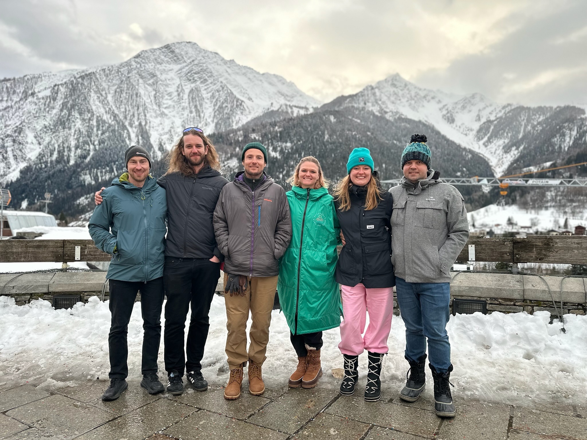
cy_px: 220
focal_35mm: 24
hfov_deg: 71.6
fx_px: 407
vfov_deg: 56.8
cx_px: 294
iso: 80
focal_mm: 6.86
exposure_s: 1/293
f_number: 1.78
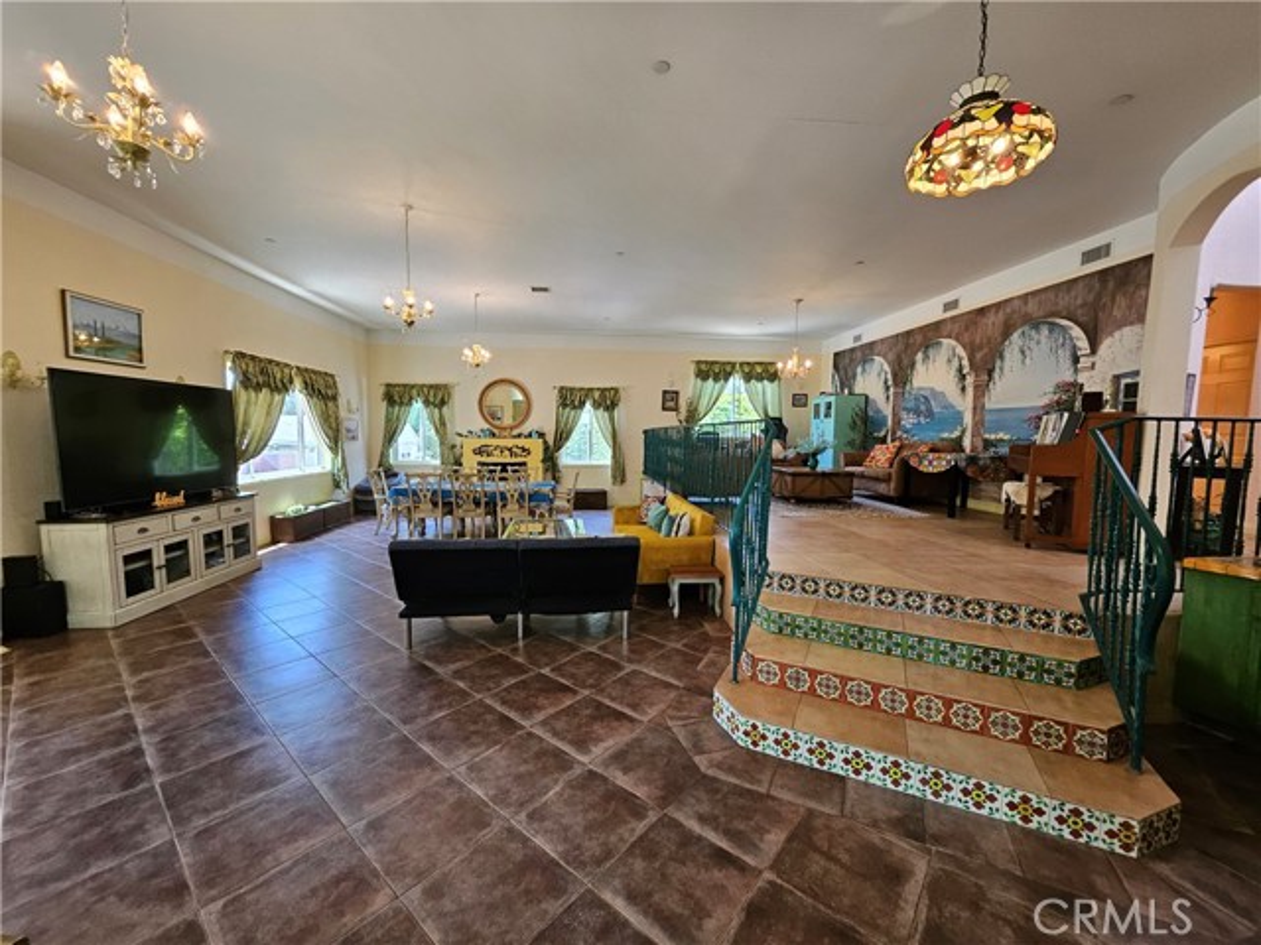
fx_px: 474
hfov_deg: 106.2
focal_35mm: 13
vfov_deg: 89.9
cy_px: 472
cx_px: 630
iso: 160
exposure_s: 1/60
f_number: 2.2
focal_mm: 1.74
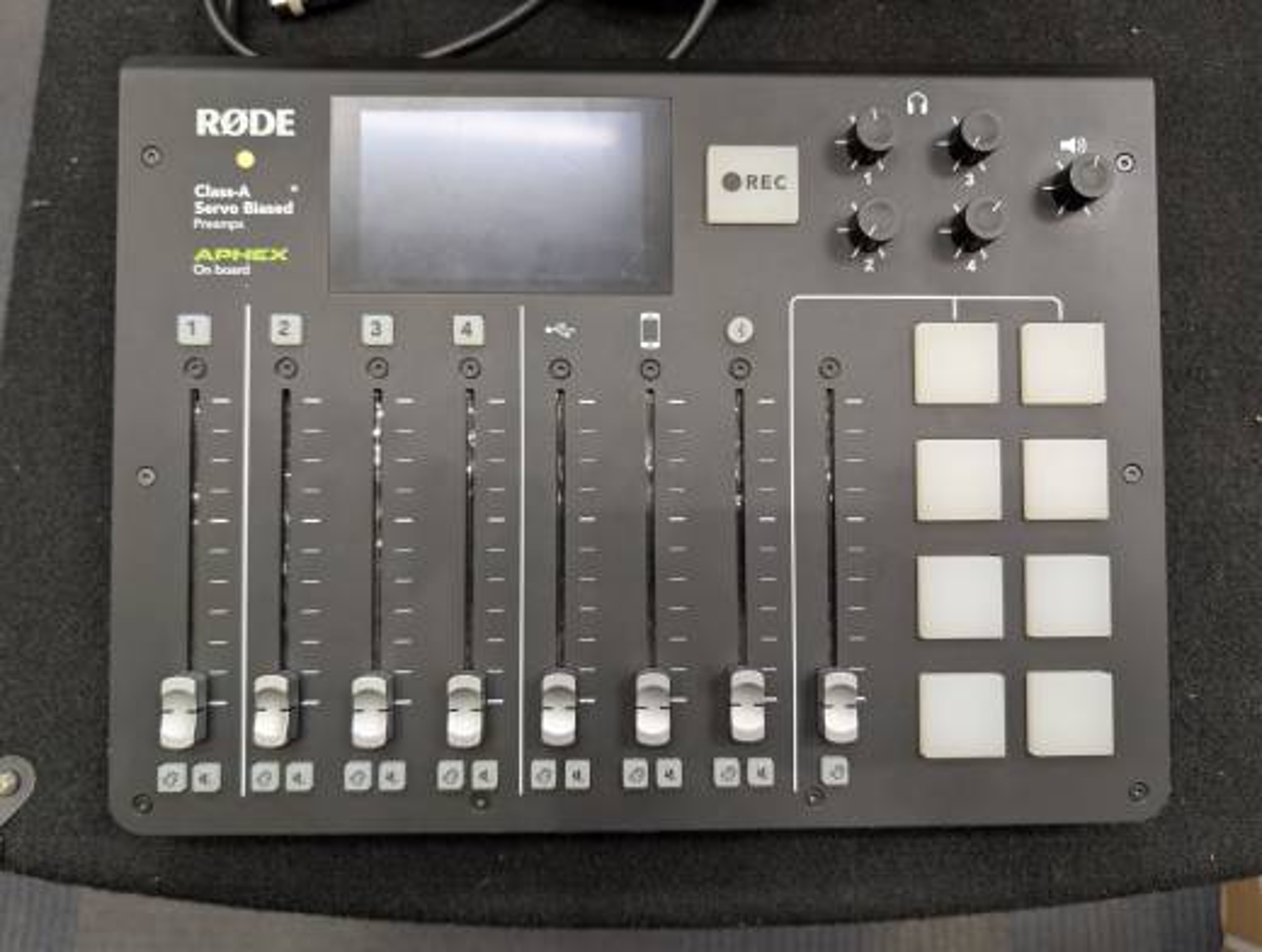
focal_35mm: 24
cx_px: 631
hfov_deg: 71.5
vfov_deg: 57.0
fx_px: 877
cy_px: 476
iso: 79
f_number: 1.68
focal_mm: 6.9
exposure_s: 1/20.8
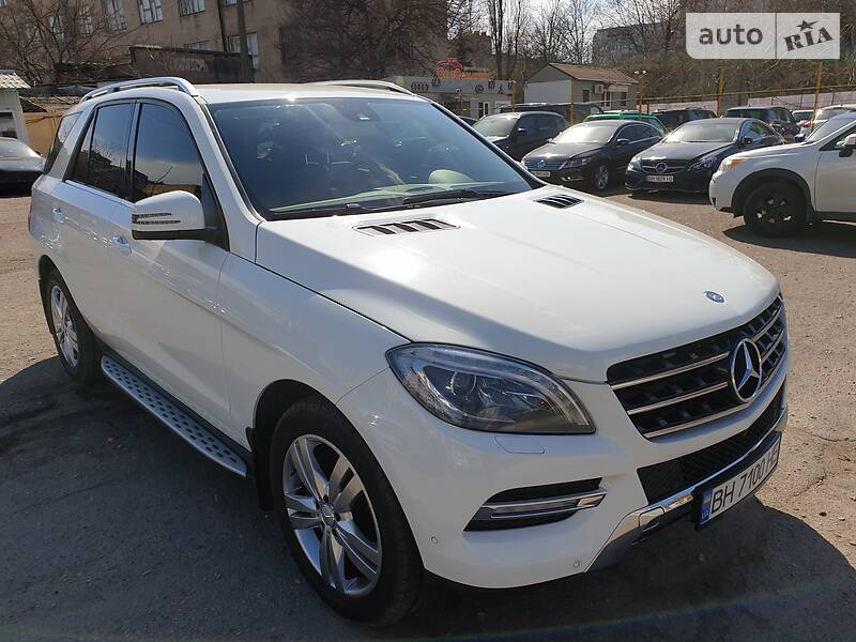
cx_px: 428
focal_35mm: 26
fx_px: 643
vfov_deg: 53.1
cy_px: 321
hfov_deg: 67.3
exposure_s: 1/2494
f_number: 2.4
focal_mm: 4.3
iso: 50
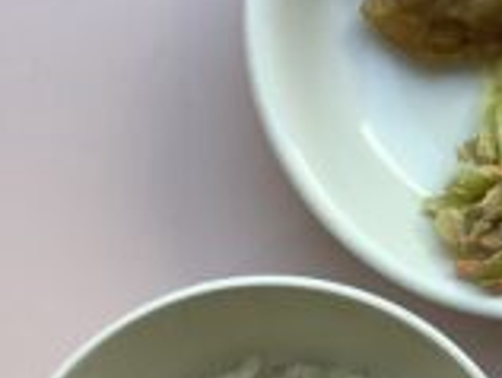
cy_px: 272
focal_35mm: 98
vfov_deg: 15.1
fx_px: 1423
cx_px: 489
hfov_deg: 19.5
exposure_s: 1/120
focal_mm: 3.3
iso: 40
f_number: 2.4
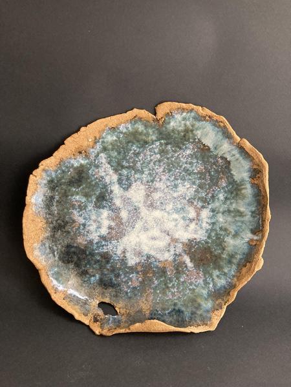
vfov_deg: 63.4
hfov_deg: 49.7
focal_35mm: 28
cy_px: 194
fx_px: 314
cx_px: 146
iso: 250
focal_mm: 3.99
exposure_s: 1/60
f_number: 1.8
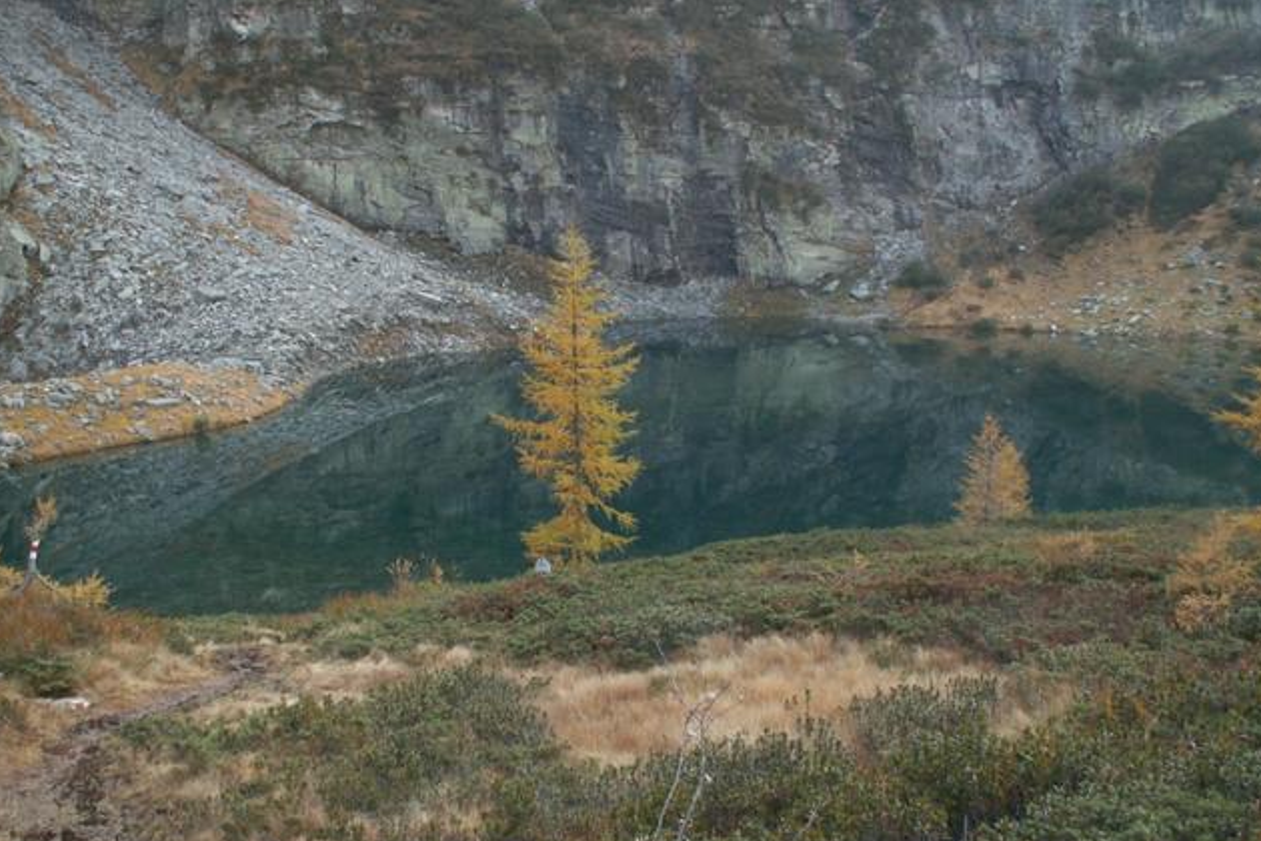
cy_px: 414
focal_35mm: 37
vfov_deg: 35.9
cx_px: 633
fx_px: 1296
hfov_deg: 51.9
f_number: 3.2
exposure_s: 1/40
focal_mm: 5.86
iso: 50
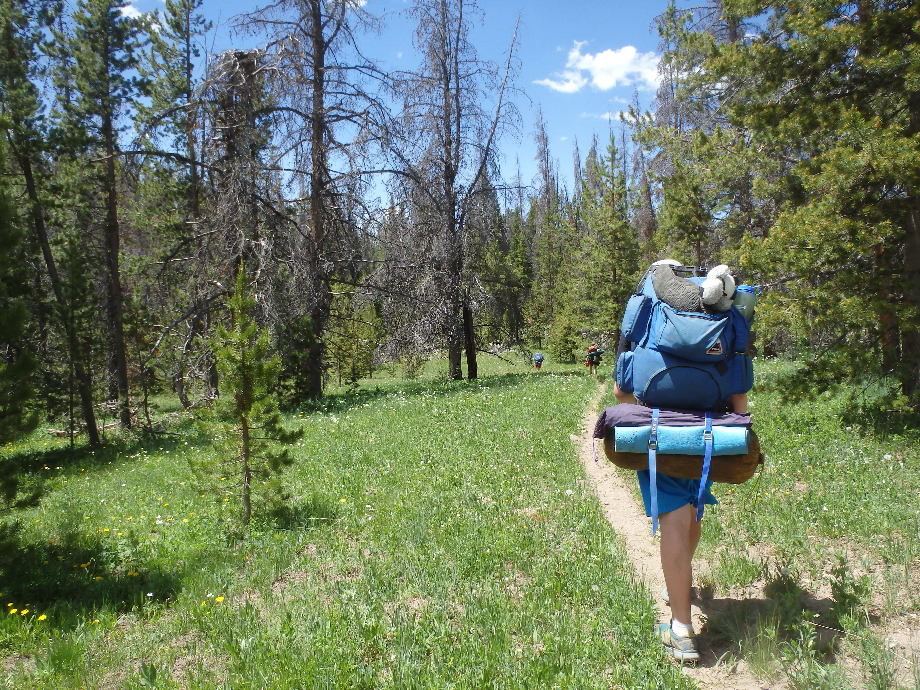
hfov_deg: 63.4
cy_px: 345
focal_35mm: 28
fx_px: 744
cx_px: 460
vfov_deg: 49.7
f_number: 3.9
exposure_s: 1/500
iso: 125
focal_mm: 5
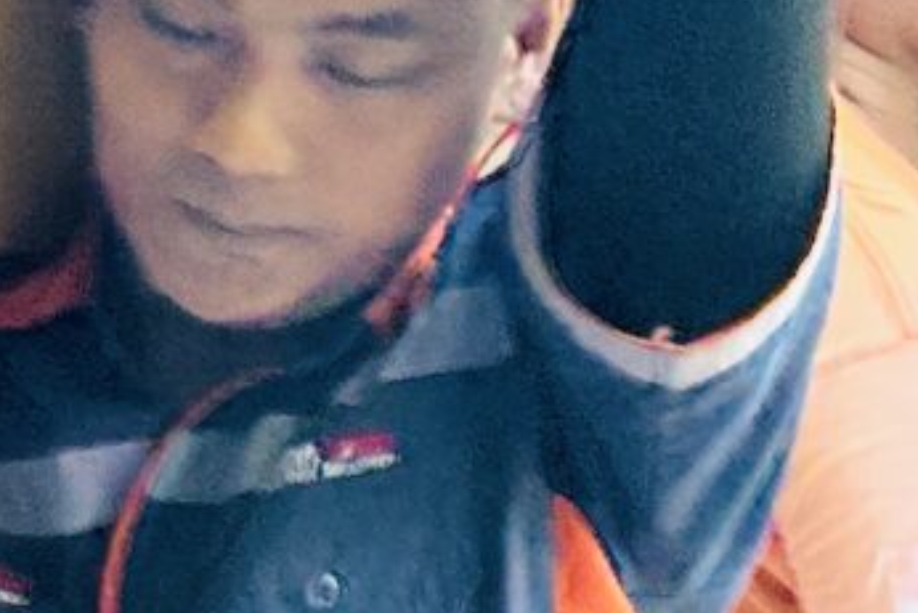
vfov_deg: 6.8
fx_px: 5102
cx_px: -223
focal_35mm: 200
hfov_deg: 10.1
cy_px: -64
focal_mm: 5.7
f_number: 1.5
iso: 50
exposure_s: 1/233
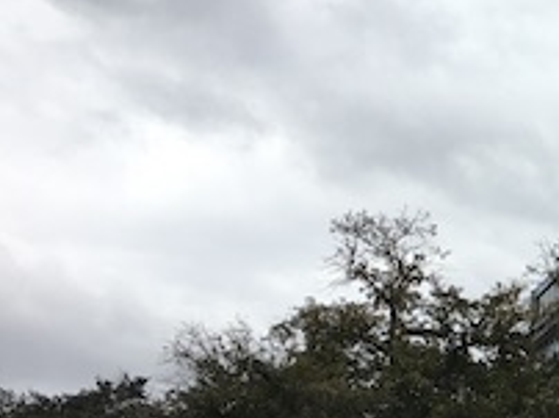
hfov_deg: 18.5
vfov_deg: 16.0
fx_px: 1484
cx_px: 874
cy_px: 299
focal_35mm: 92
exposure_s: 1/582
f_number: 2.2
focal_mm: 4.15
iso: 25
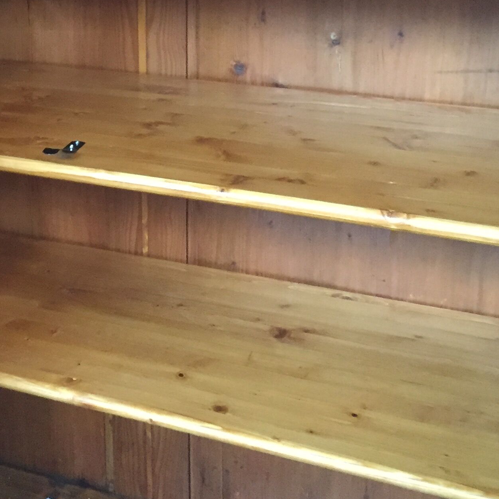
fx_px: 1093
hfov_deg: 25.0
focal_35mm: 67
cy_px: 48
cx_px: 60
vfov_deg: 24.9
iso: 320
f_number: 2.2
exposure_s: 1/17
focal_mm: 4.15
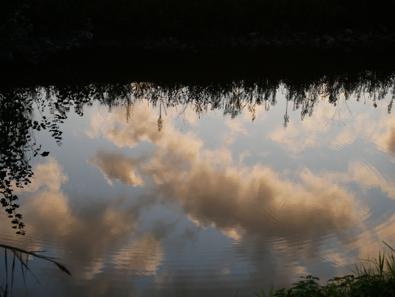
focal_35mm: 90
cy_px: 148
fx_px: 1027
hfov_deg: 21.8
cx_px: 198
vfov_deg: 16.4
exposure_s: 1/500
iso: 200
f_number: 5
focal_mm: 45
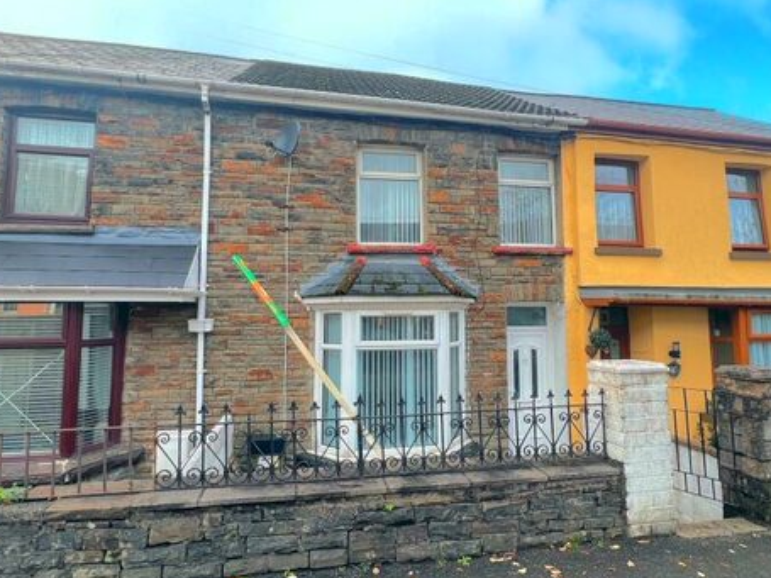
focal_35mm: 20
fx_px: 445
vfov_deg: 65.9
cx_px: 407
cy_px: 277
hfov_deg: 81.7
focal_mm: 1.57
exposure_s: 1/145
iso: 32
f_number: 1.8
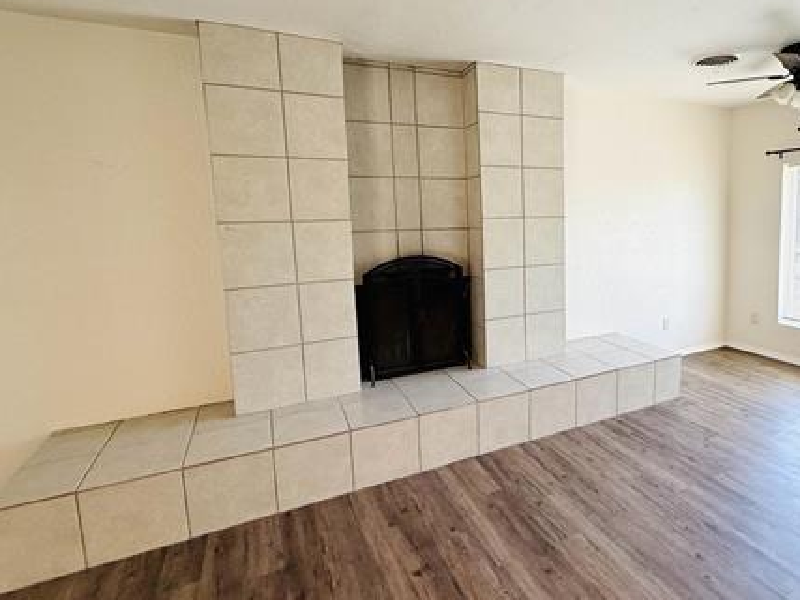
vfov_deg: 63.3
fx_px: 485
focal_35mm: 21
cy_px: 270
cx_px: 538
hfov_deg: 76.3
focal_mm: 2.22
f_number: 2.2
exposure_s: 1/120
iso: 125
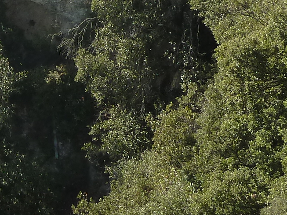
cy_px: -167
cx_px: -118
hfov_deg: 9.5
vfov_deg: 7.1
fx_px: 1690
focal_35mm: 204
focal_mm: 8.5
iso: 125
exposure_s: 1/320
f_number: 3.8
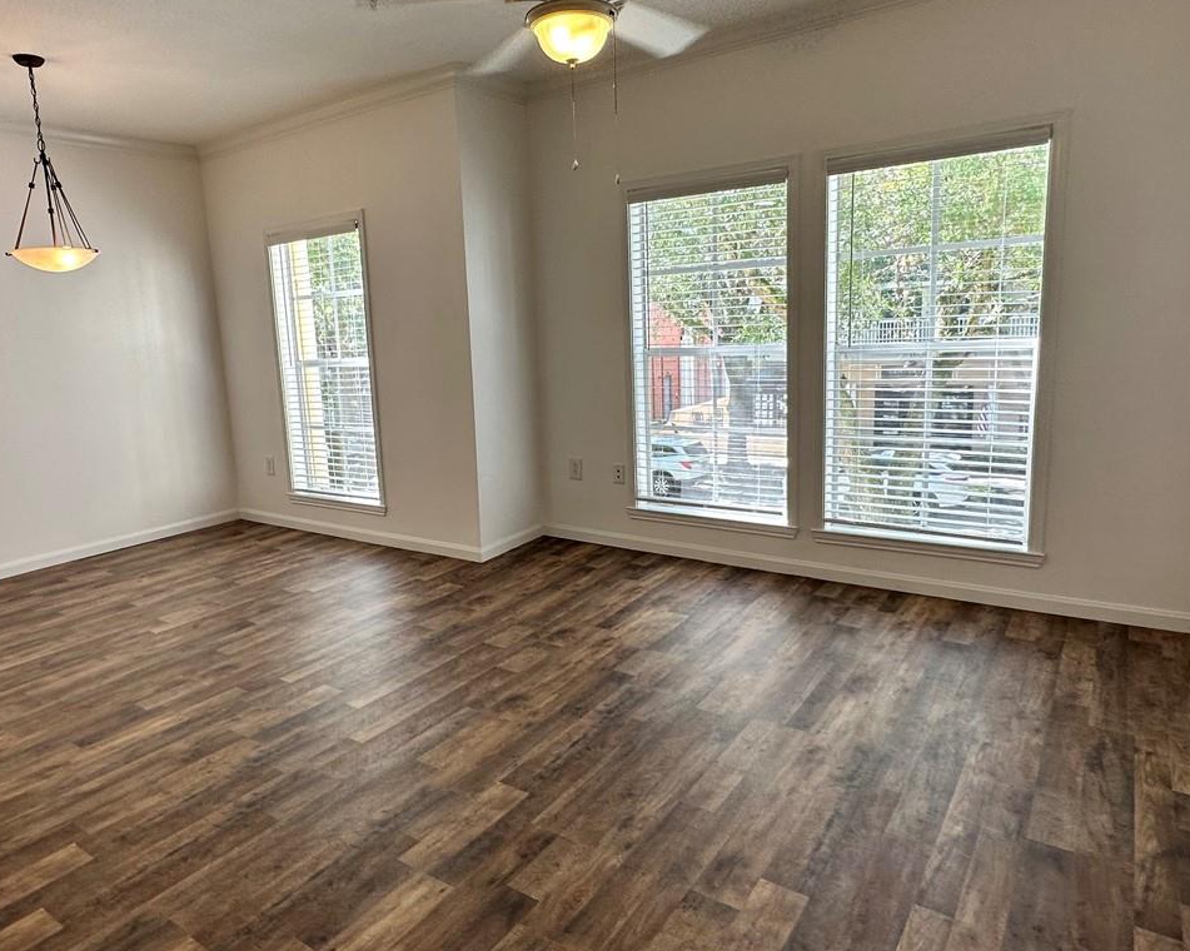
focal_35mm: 23
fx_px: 810
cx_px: 523
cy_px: 460
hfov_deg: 72.3
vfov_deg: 60.8
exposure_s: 1/120
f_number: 2.2
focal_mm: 2.22
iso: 64
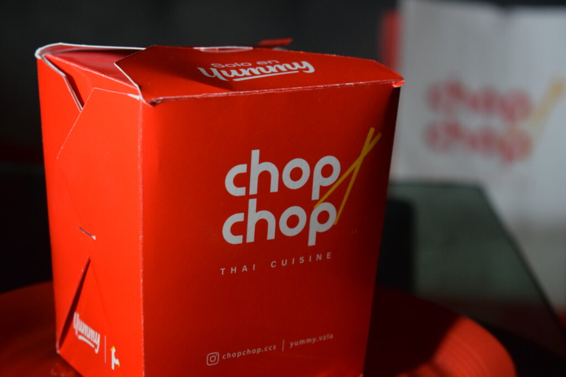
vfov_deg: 16.6
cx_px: 283
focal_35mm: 82
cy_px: 188
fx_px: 1297
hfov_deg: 24.6
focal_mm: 55
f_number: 5.6
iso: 1600
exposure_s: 1/60
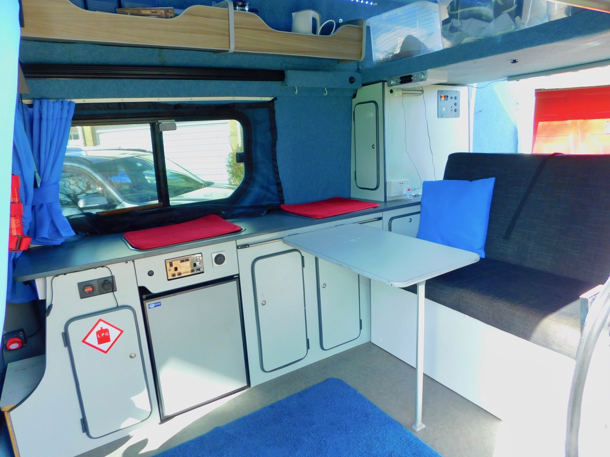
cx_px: 305
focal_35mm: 23
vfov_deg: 58.9
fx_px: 405
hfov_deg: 73.9
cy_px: 228
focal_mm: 4
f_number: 3
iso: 125
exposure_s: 1/80
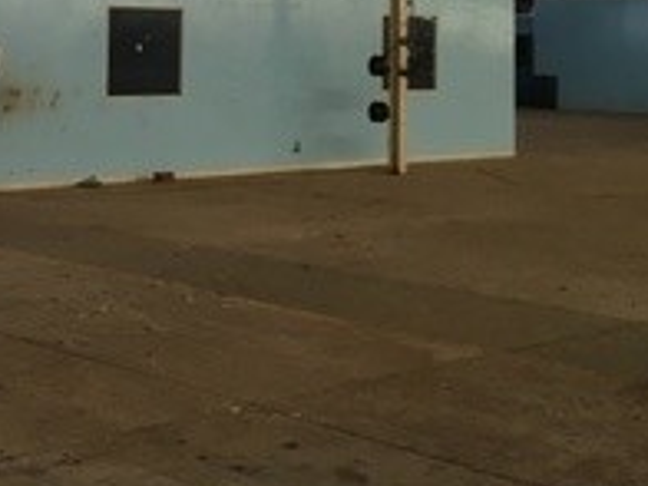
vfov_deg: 19.4
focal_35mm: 74
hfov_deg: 25.2
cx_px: 17
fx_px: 1385
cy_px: 12
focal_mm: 4.15
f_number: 2.2
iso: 32
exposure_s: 1/33
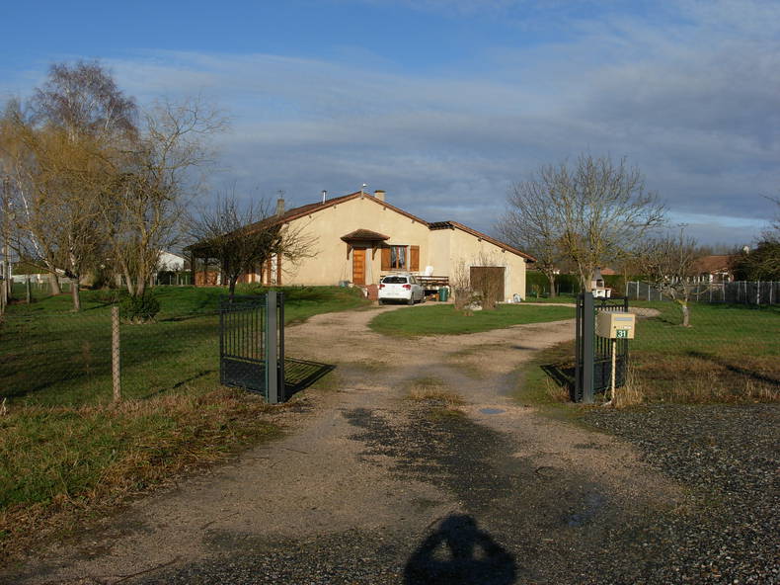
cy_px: 292
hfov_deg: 49.0
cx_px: 390
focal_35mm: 38
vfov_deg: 37.7
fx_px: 856
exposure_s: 1/745
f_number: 4.9
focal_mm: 6.3
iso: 79
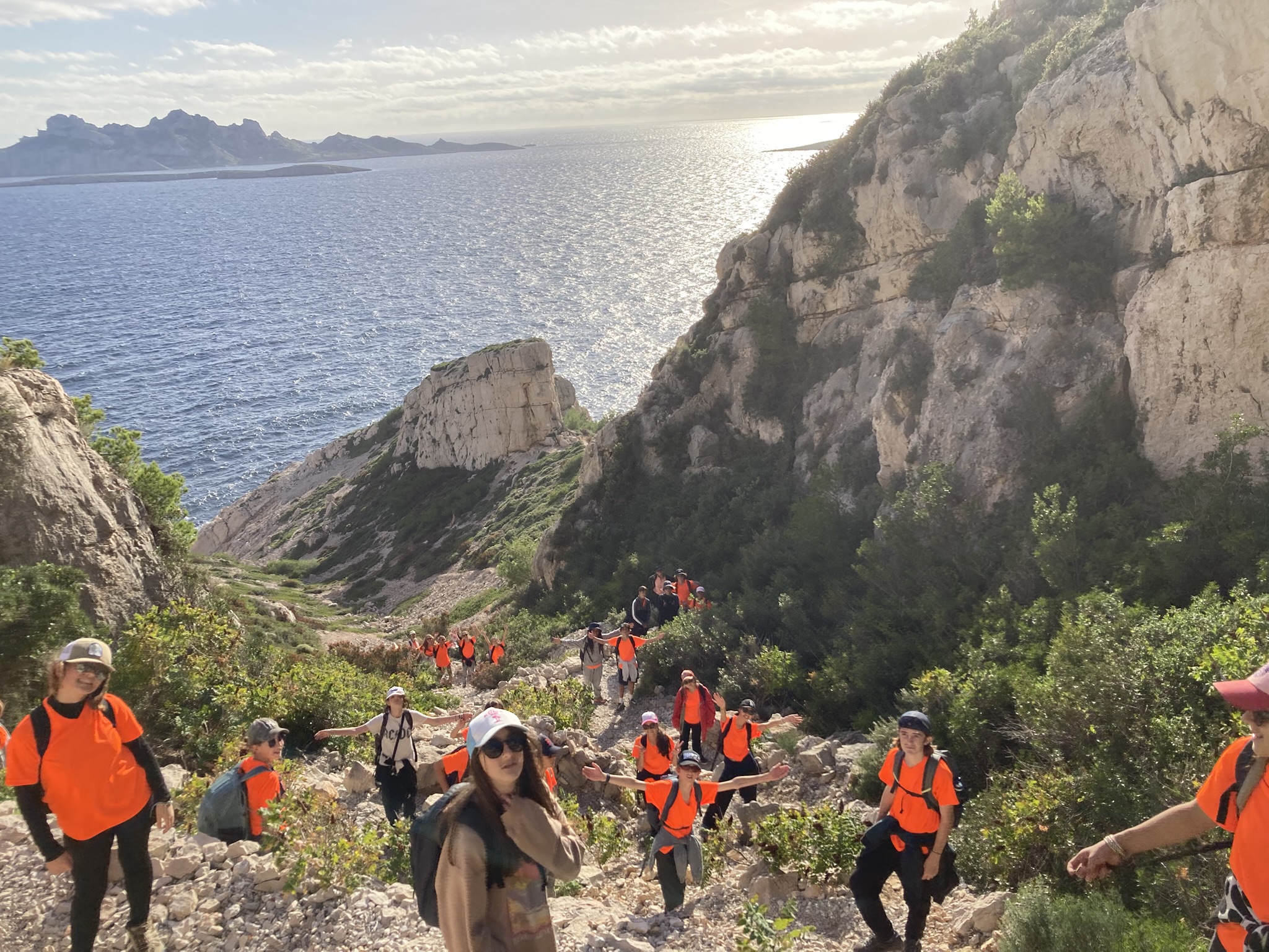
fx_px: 1026
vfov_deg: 49.7
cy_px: 476
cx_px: 634
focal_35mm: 28
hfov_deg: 63.4
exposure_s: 1/1656
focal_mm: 3.99
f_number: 1.8
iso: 20
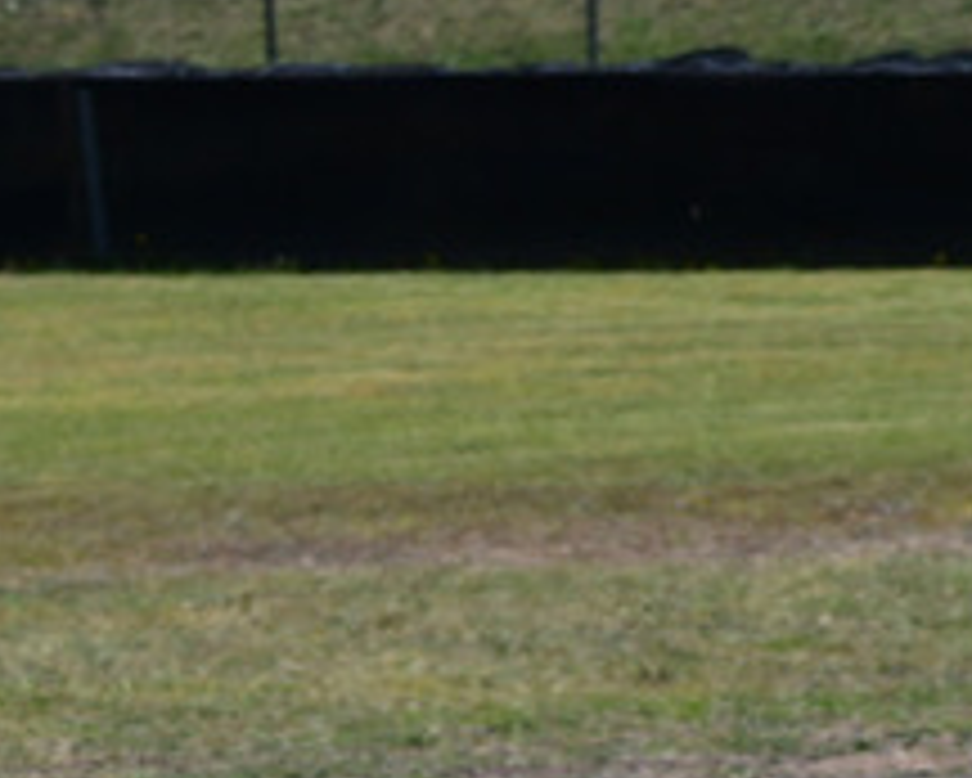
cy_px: 1147
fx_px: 29960
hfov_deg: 1.9
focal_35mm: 1041
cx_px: -801
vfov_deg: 1.5
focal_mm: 200
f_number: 11
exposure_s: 1/640
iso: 320
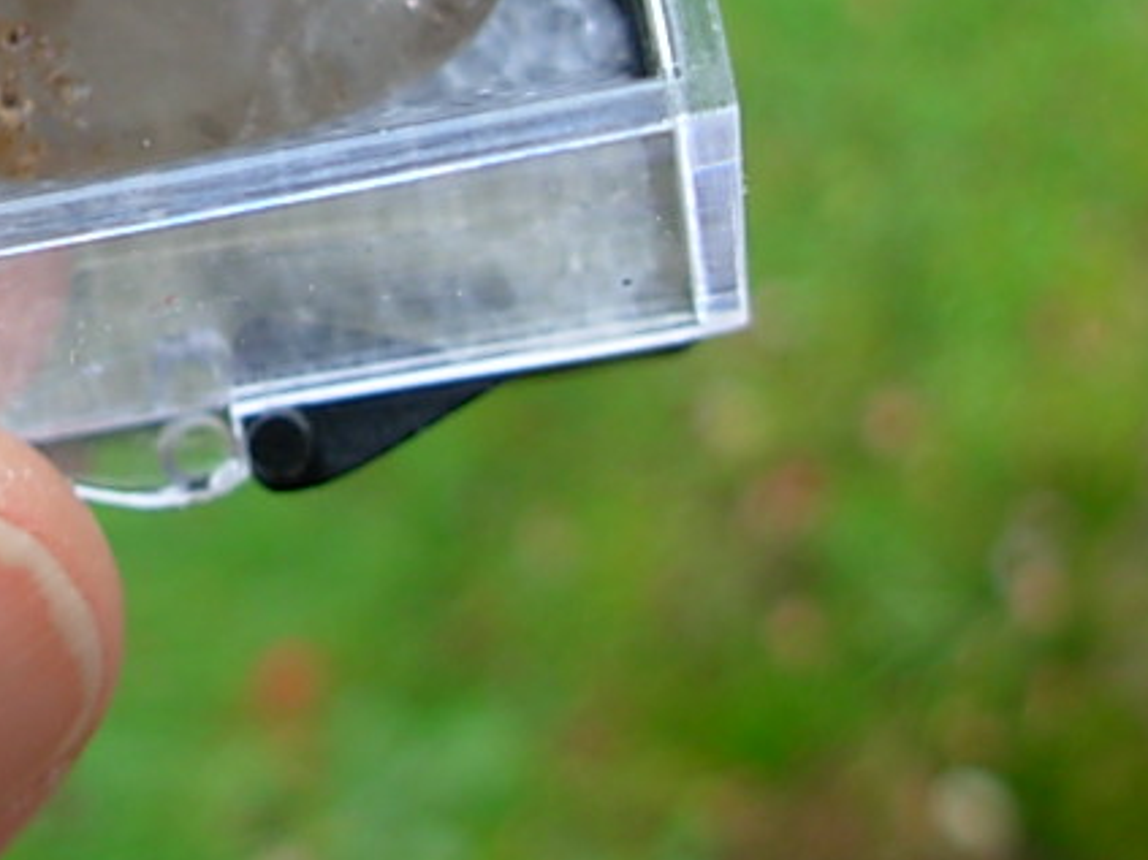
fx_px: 3050
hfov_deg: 20.9
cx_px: 114
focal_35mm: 92
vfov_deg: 15.6
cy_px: -117
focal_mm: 6.3
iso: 50
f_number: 2.9
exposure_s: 1/71.8
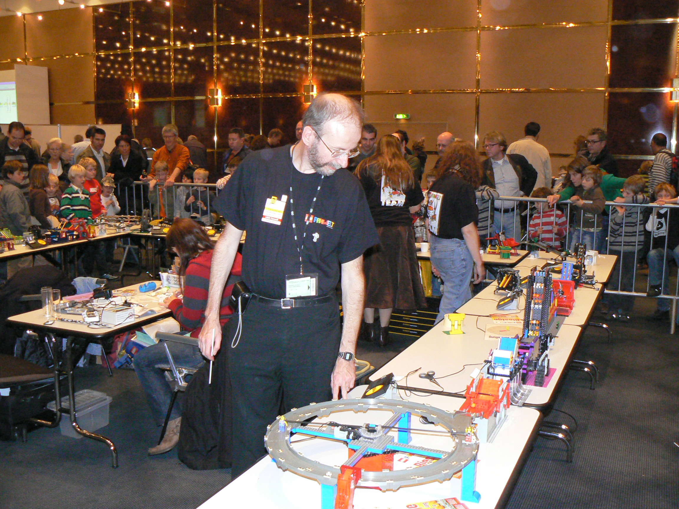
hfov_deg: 51.4
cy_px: 254
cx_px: 340
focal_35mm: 36
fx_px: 706
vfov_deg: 39.7
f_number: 2.8
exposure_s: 1/25
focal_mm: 6
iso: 320
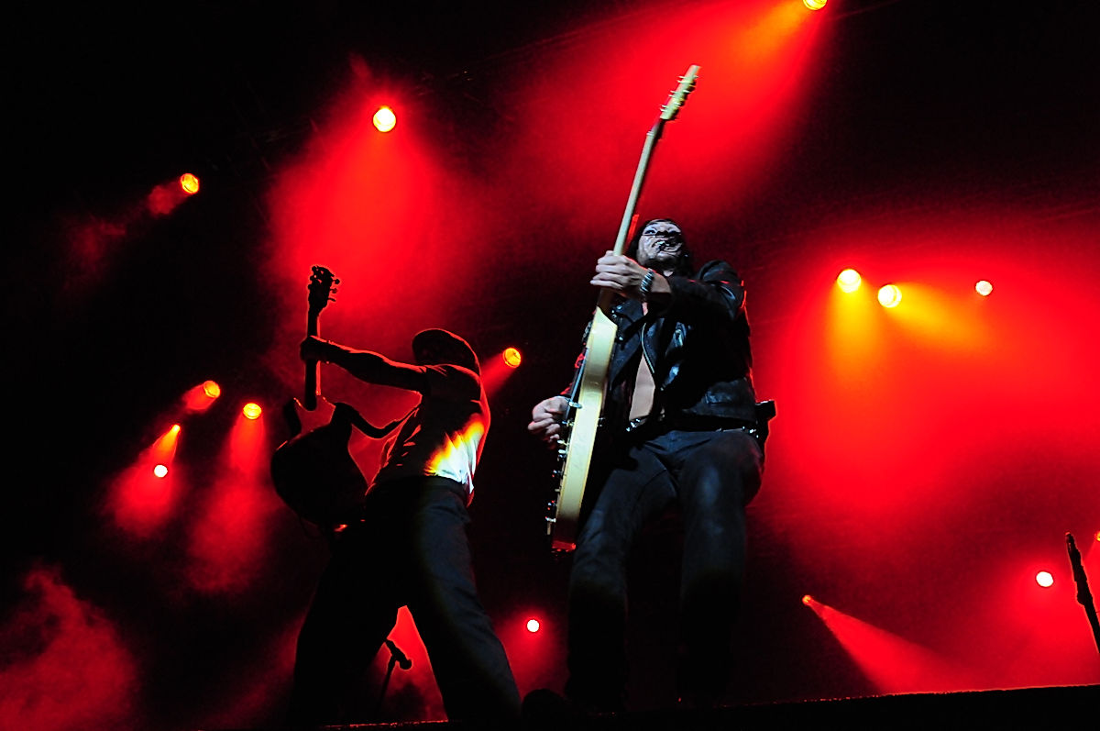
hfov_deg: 53.2
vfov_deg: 36.8
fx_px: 1099
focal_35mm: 36
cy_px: 366
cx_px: 550
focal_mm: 24
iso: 3200
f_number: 5.6
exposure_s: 1/125
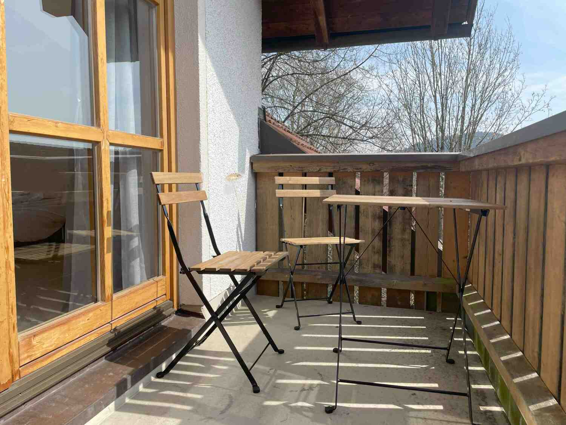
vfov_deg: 53.1
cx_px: 283
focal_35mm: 26
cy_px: 212
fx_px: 425
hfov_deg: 67.3
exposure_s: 1/2398
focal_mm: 4.2
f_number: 1.6
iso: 32
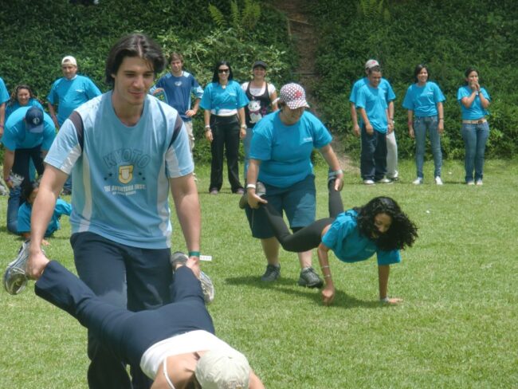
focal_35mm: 114
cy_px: 194
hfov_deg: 17.3
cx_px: 259
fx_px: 1707
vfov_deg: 13.0
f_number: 5.4
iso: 64
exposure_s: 1/320
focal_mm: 19.98
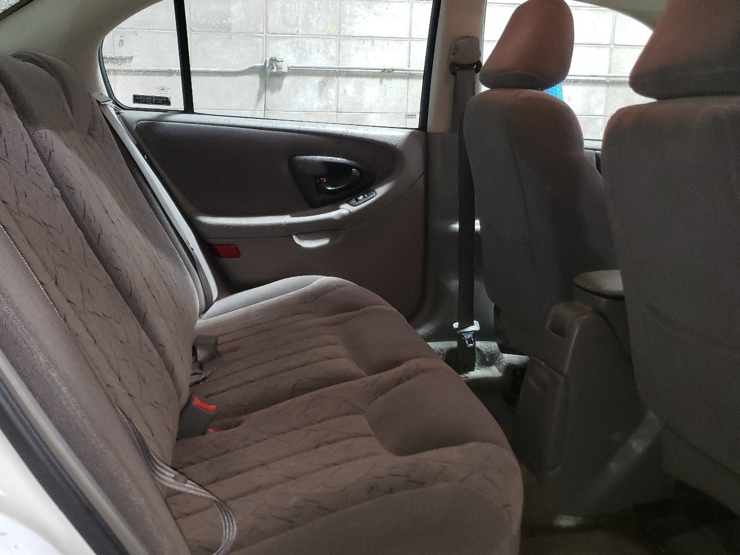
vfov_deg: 44.2
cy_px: 289
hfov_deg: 56.7
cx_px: 327
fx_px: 684
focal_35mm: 32
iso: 316
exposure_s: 1/40
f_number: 1.5
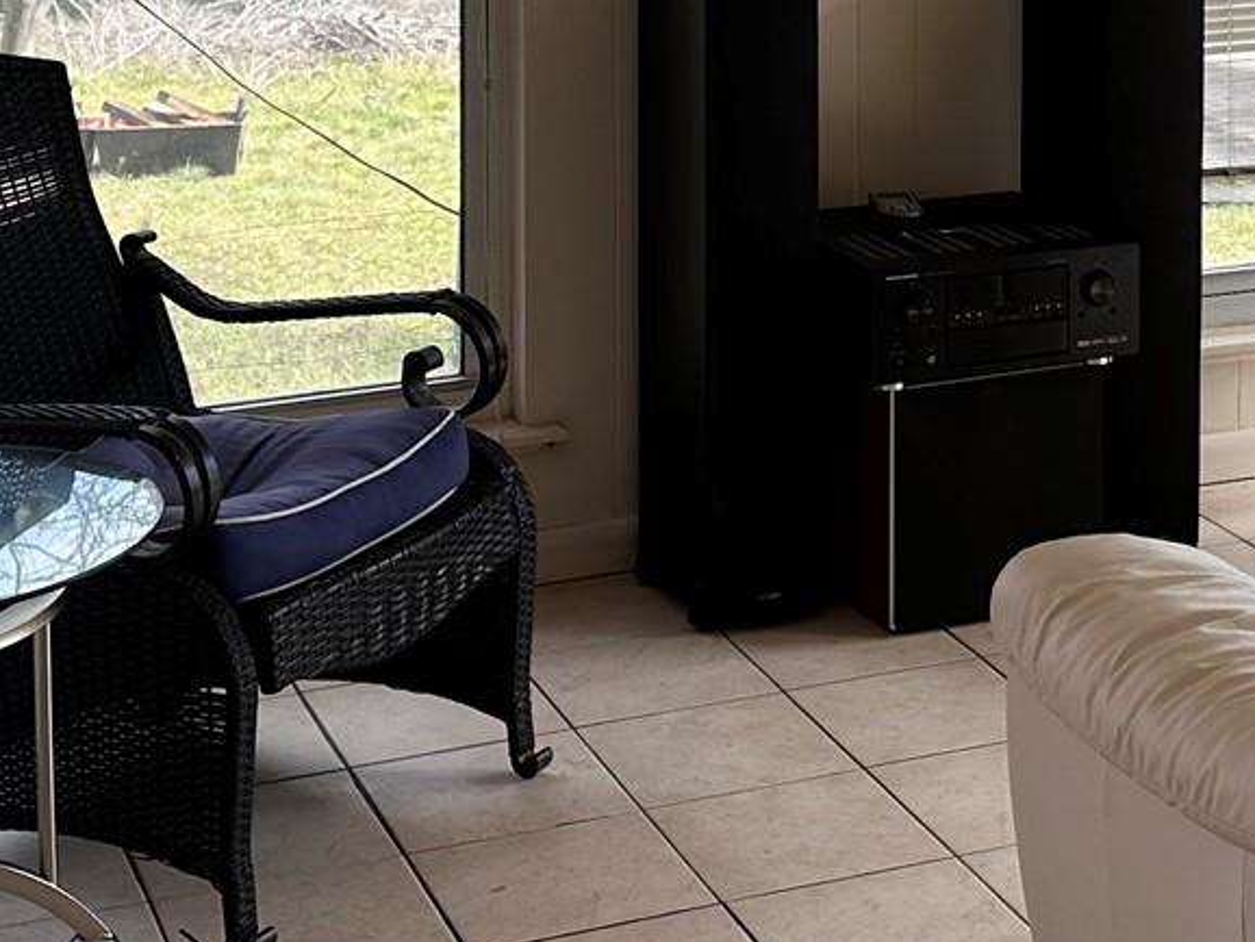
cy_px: -280
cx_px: 1042
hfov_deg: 22.6
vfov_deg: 16.4
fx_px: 3083
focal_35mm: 85
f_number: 1.78
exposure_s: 1/389
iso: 80
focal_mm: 6.86
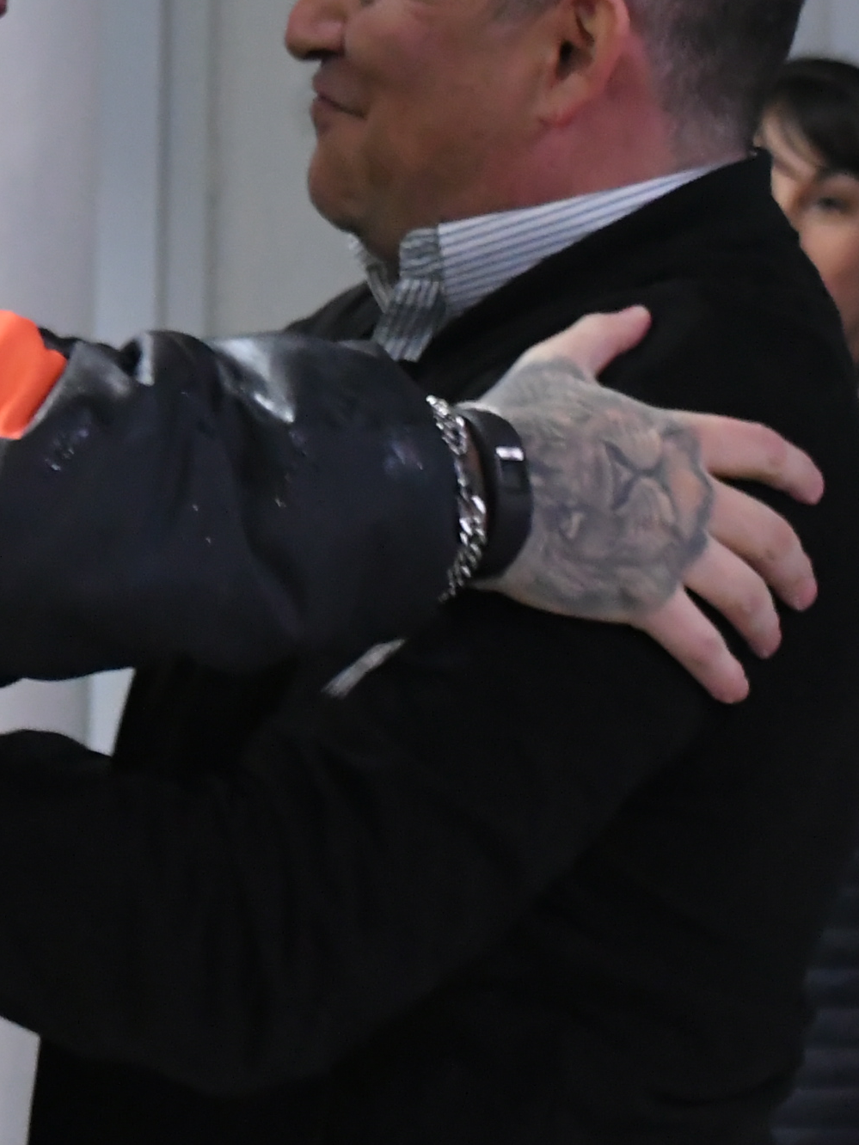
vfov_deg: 9.1
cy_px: 272
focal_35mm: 217
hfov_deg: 6.8
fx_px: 7180
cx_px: 84
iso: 3200
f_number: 4.5
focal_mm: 48
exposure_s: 1/100
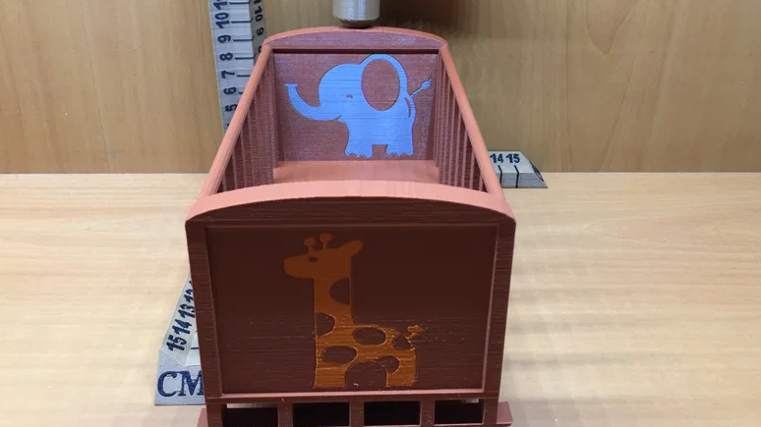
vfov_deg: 34.4
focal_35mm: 34
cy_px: 148
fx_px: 686
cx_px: 395
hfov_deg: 58.0
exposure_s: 1/15
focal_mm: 4.15
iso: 100
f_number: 2.2
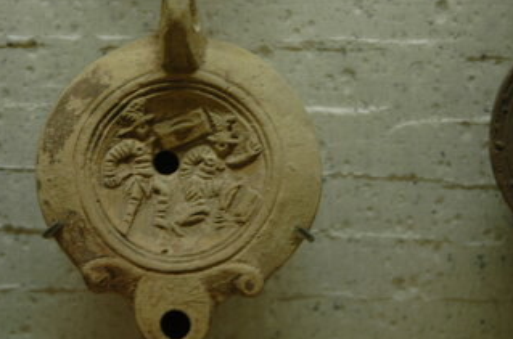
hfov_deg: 14.2
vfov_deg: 9.4
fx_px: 2061
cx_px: 206
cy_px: 154
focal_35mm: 145
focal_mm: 70
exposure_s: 1/4
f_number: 4.5
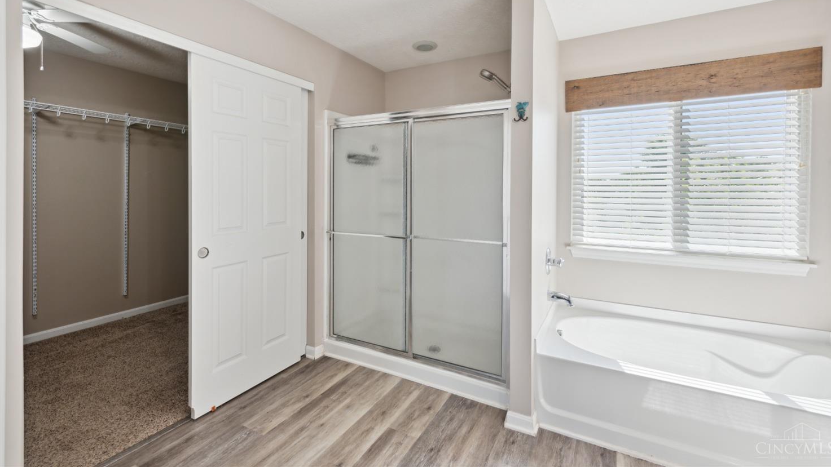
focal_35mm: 16
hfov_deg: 99.4
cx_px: 419
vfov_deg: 66.4
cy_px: 186
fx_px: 353
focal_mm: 15
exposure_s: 1/13
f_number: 8
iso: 100
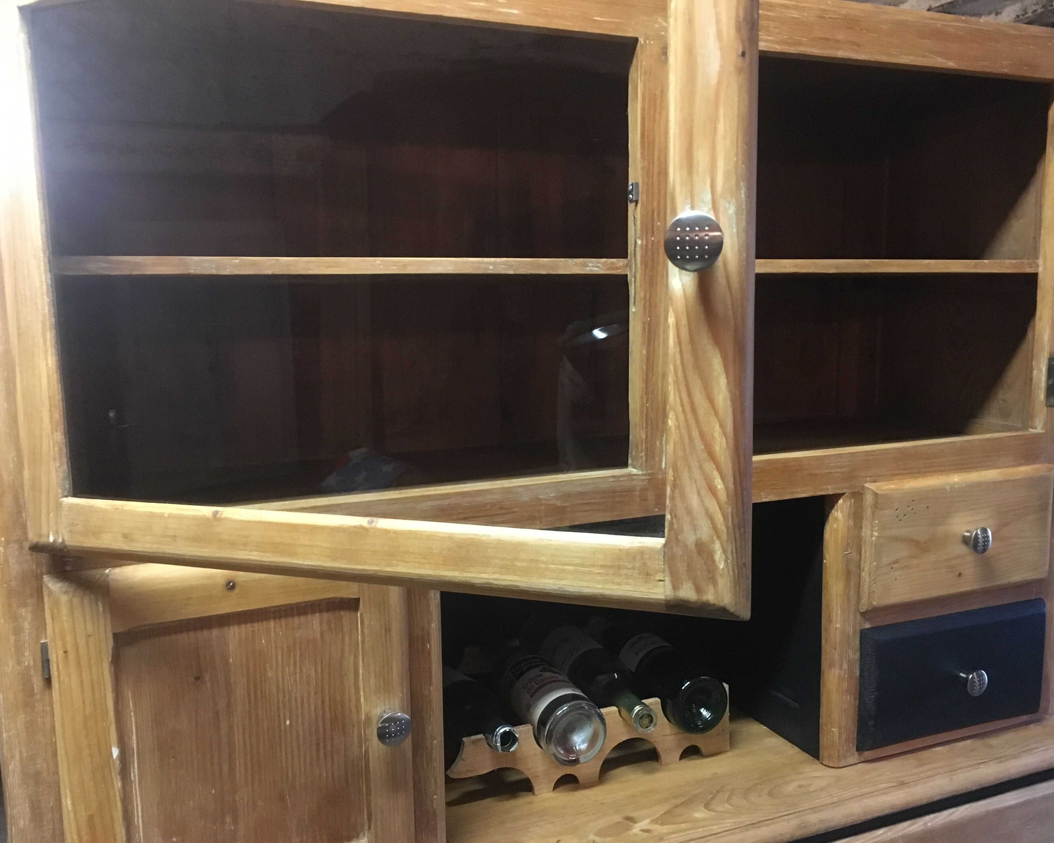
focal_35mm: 31
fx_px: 967
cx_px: 541
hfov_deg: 57.2
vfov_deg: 47.1
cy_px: 431
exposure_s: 1/17
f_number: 2.2
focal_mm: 4.15
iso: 320
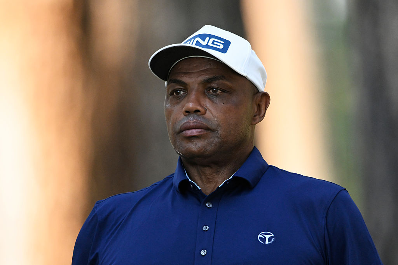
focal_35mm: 900
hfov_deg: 2.3
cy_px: 132
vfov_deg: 1.5
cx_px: 199
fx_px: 9946
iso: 2500
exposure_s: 1/2000
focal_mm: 600
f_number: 4
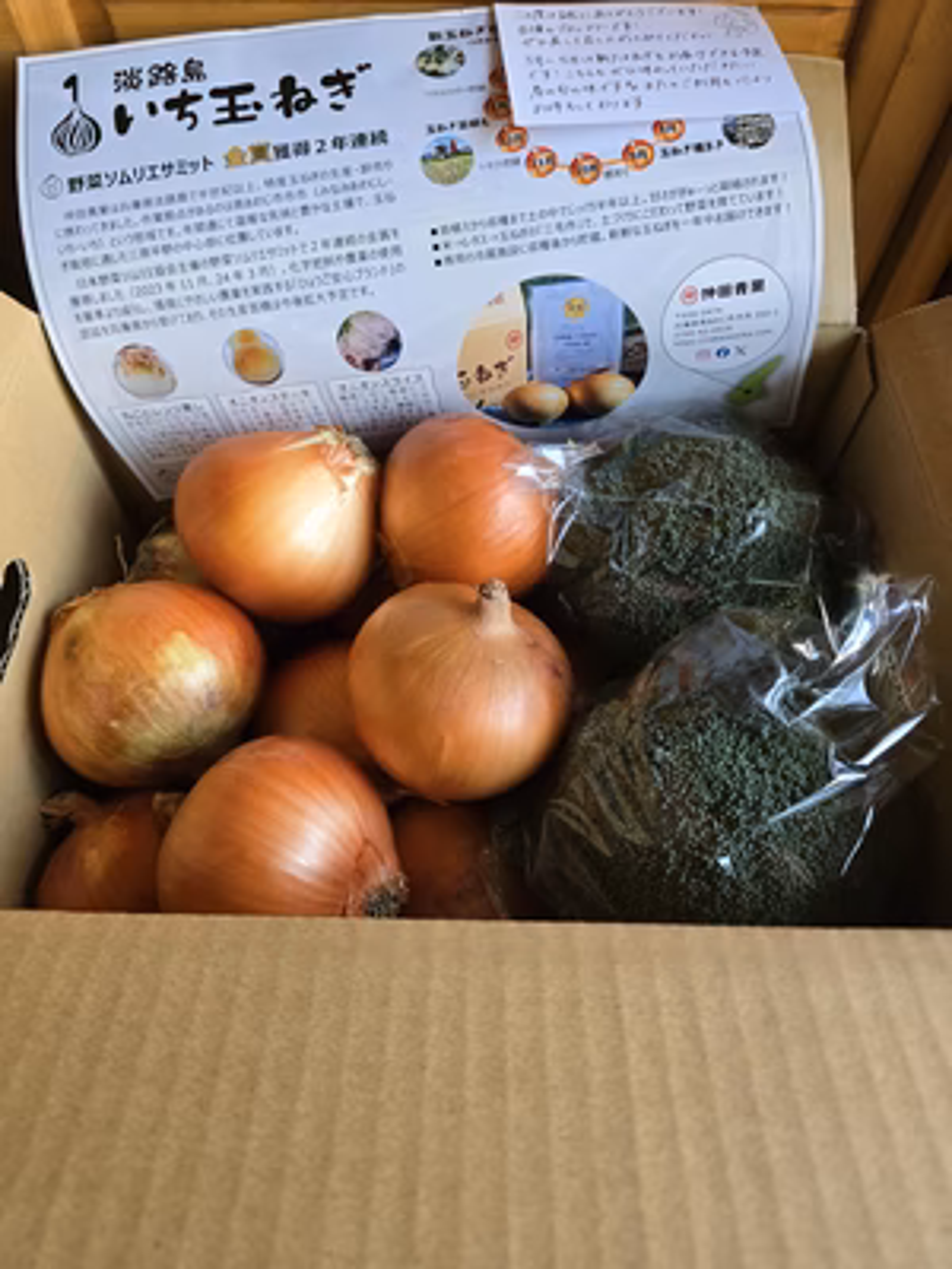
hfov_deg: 58.9
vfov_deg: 73.9
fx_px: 843
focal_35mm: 23
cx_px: 476
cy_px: 634
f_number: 1.7
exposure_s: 1/100
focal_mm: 6.3
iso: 800
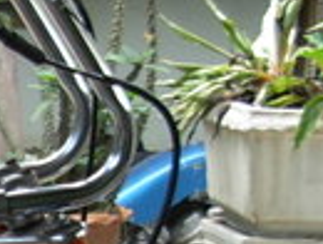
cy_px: 371
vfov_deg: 7.8
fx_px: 1748
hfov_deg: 9.7
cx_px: -373
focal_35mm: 187
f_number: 2.9
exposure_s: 1/17.9
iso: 79
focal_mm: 6.3
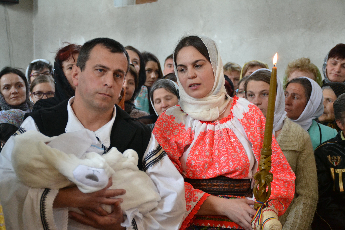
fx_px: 891
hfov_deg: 21.9
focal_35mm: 93
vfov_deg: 14.7
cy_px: 115
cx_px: 172
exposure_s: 1/80
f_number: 5
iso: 1600
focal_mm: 62
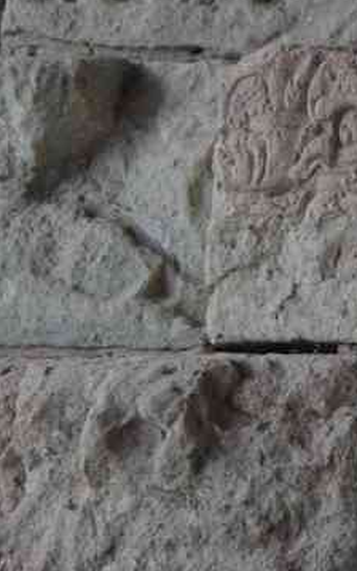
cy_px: 59
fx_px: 4315
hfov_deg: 4.7
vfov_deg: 7.5
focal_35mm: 277
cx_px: 664
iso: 3200
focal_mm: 65
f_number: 6.3
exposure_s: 1/100
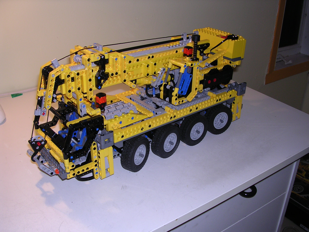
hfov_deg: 49.0
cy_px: 116
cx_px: 154
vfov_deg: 37.7
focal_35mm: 38
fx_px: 339
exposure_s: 1/60.1
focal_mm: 5.8
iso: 100
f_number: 2.8
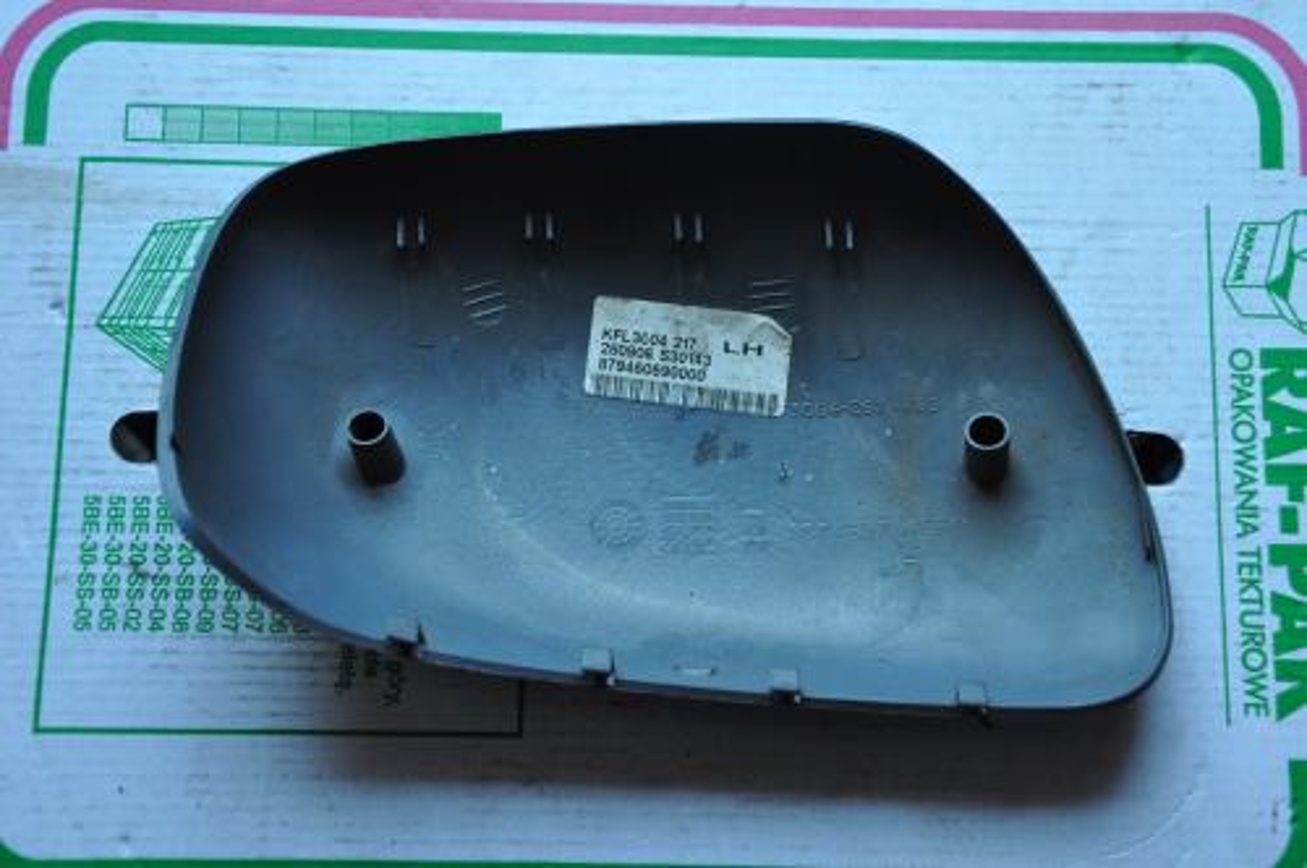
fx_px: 2284
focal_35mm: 63
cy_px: 434
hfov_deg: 31.9
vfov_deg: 21.5
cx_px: 654
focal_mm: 42
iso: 720
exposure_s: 1/60
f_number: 4.8
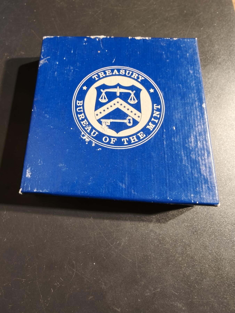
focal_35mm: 23
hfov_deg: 58.9
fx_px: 208
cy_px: 156
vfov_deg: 73.9
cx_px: 118
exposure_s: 1/50
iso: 160
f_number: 2
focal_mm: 2.32
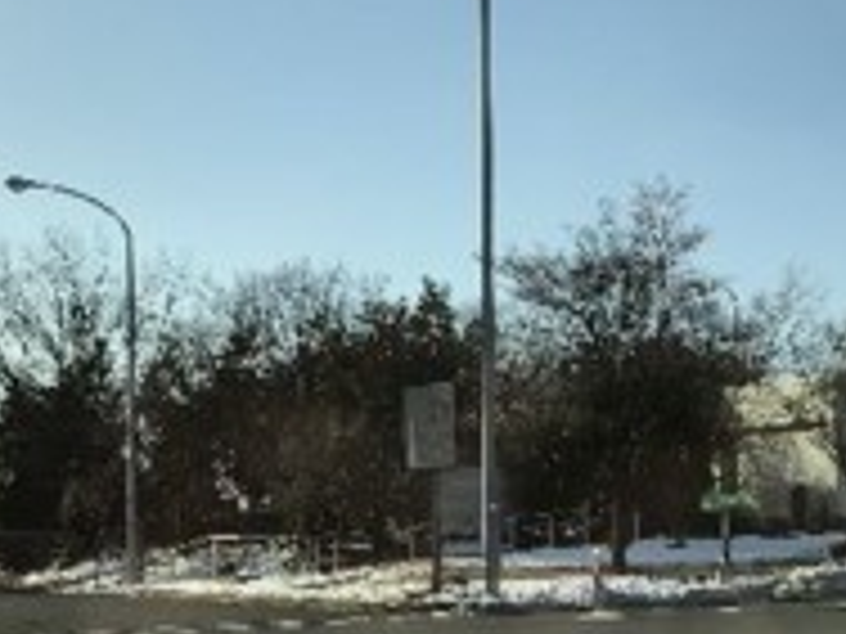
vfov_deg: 21.7
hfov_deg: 29.0
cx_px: 432
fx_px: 1637
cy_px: 472
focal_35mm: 67
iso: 20
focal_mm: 3.99
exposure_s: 1/2817
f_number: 1.8
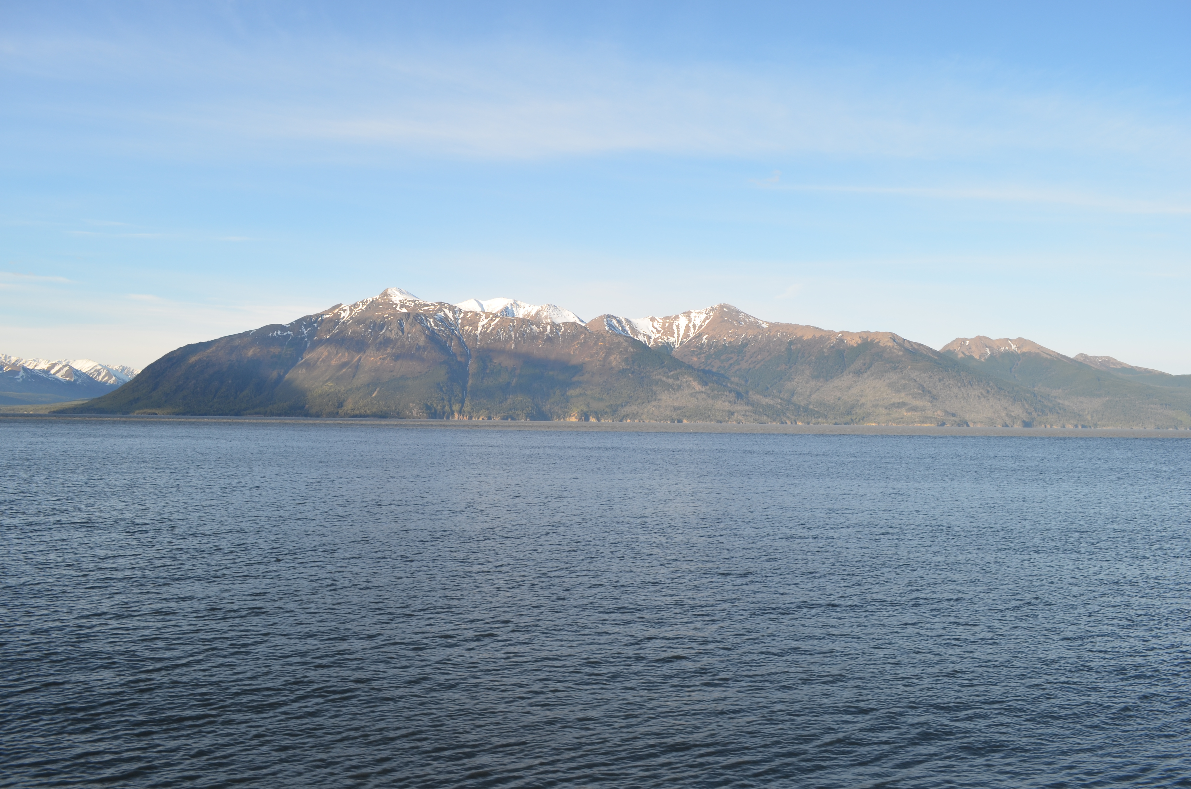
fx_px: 891
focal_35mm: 27
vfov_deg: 47.7
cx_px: 596
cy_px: 394
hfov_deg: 67.5
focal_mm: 18
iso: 140
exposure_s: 1/250
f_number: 8
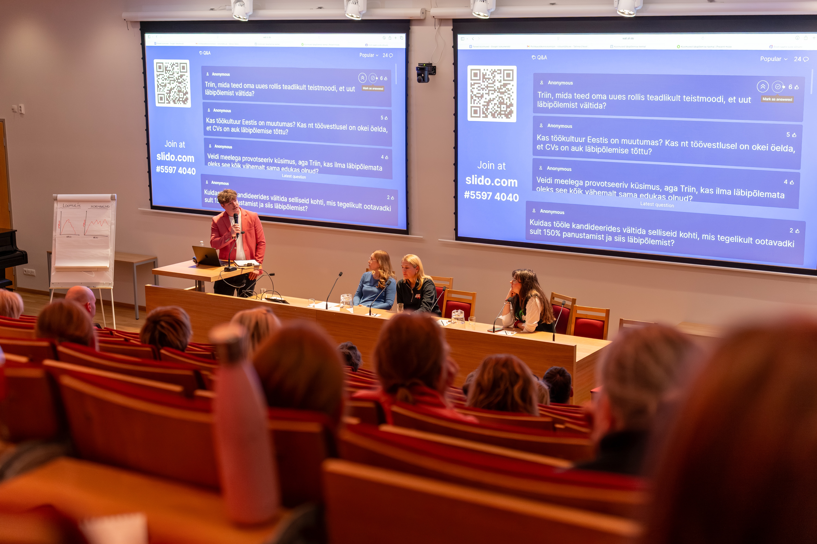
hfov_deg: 38.9
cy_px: 272
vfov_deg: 26.5
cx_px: 408
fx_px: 1157
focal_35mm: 51
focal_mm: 51
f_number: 2.8
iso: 1000
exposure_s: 1/100
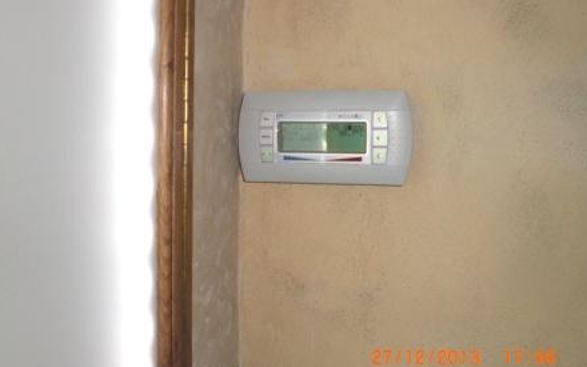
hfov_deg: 48.2
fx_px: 656
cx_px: 294
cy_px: 181
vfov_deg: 31.2
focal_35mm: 41
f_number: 3.1
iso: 200
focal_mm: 6.3
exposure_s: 1/60
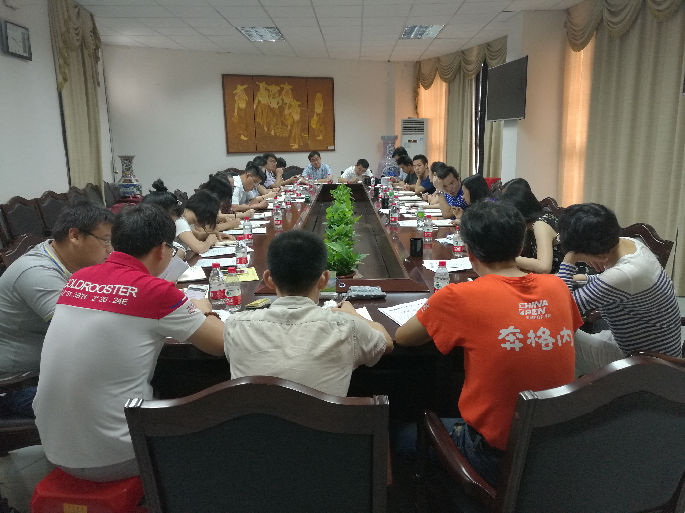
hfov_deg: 65.3
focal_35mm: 27
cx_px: 342
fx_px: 534
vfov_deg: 51.4
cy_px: 256
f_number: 2
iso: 250
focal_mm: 4.04
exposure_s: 1/30
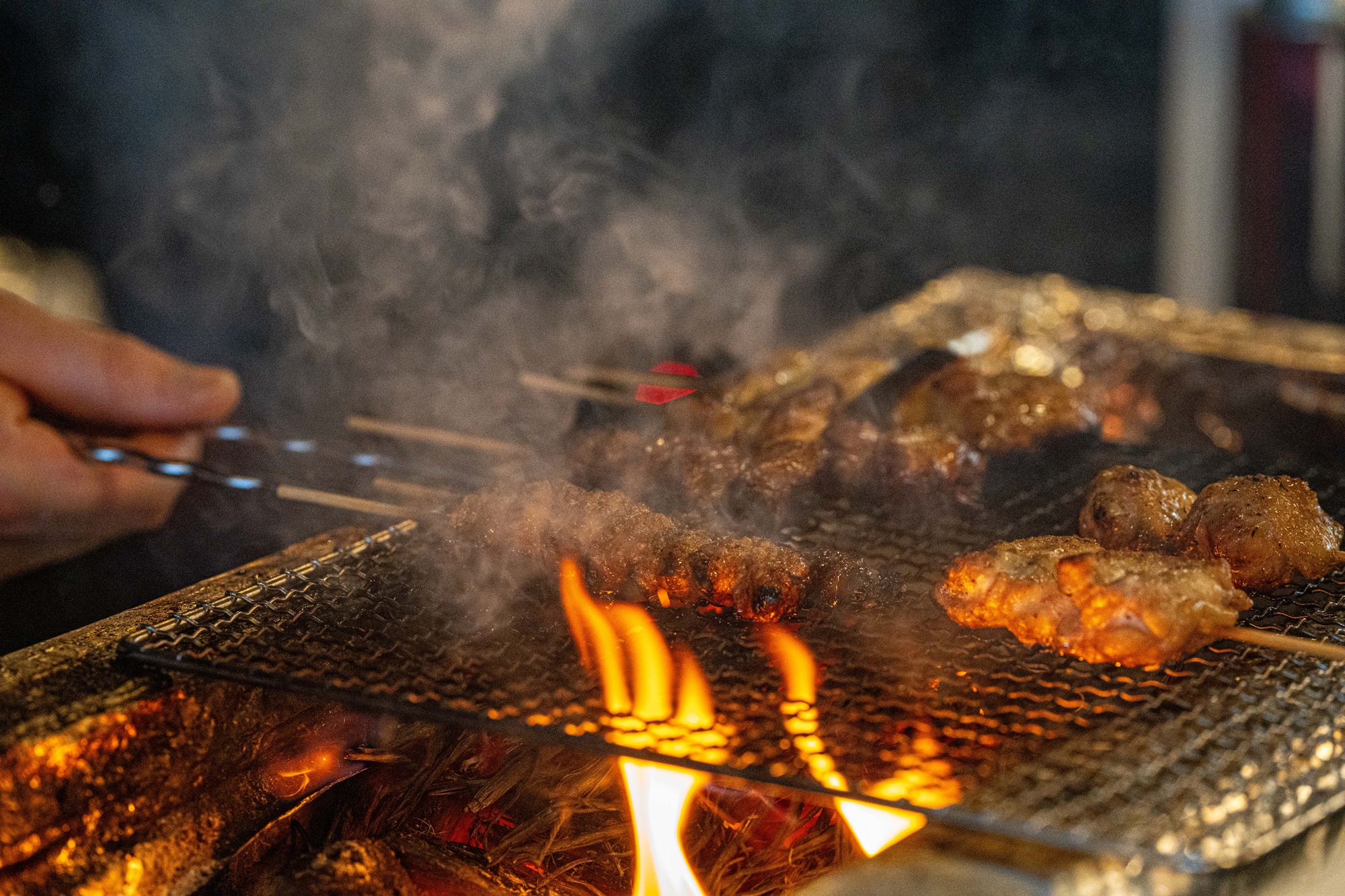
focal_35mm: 105
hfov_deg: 19.5
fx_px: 3922
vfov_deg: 13.0
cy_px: 448
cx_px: 672
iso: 6400
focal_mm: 105
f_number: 4.5
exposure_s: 1/320
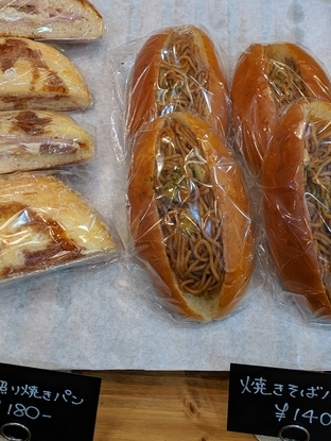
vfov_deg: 36.3
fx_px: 662
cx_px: 193
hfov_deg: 28.0
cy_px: 138
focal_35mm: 52
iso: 67
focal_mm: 4.44
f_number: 1.8
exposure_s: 1/49.9
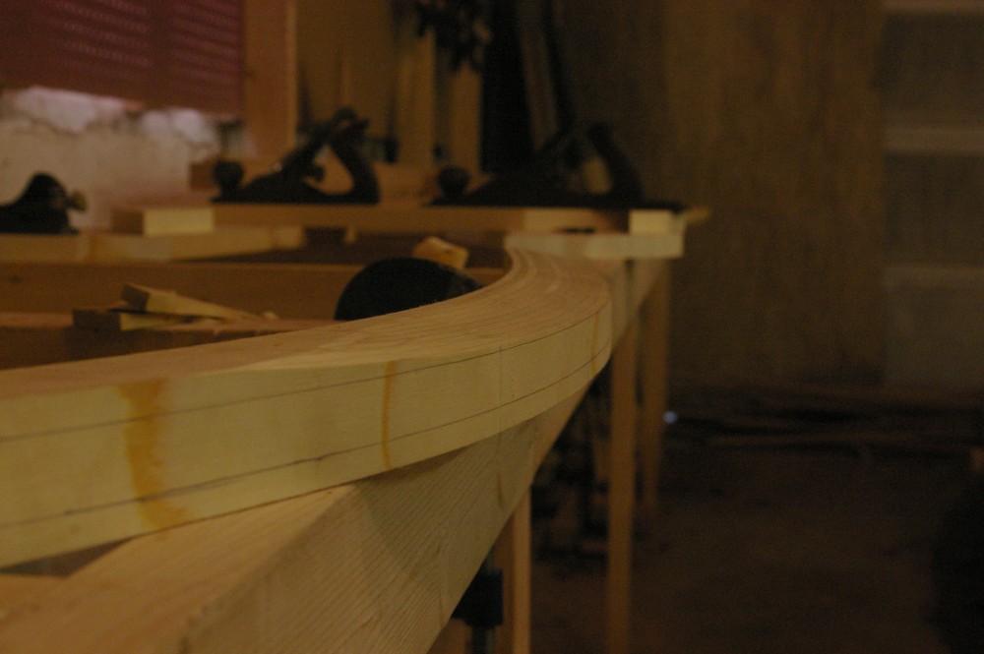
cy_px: 327
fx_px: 1557
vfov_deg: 23.7
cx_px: 492
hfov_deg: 35.1
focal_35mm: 57
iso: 1600
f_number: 8
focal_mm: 38
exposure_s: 1/20
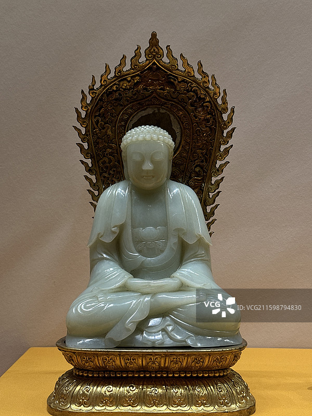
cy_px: 208
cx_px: 156
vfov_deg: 39.7
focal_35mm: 48
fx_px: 577
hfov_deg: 30.3
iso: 200
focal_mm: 6.86
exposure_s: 1/33
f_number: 1.78
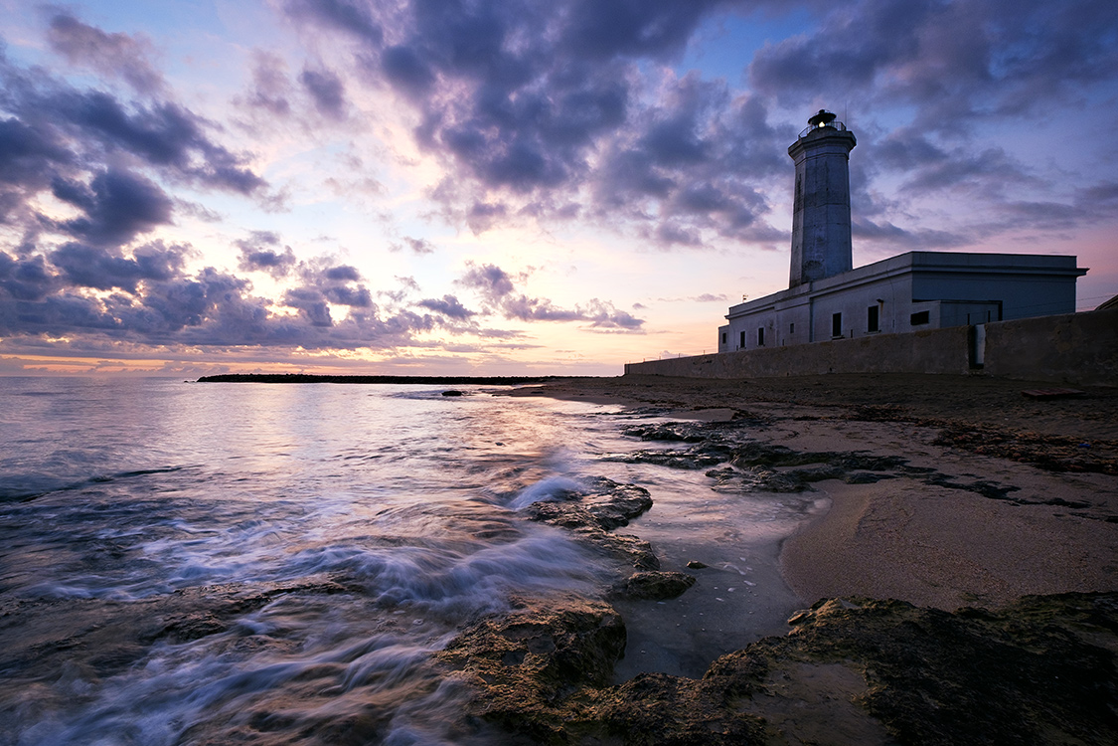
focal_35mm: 16
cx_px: 541
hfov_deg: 96.7
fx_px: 497
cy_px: 390
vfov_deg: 73.7
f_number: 10
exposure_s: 1/3
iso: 320
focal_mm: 10
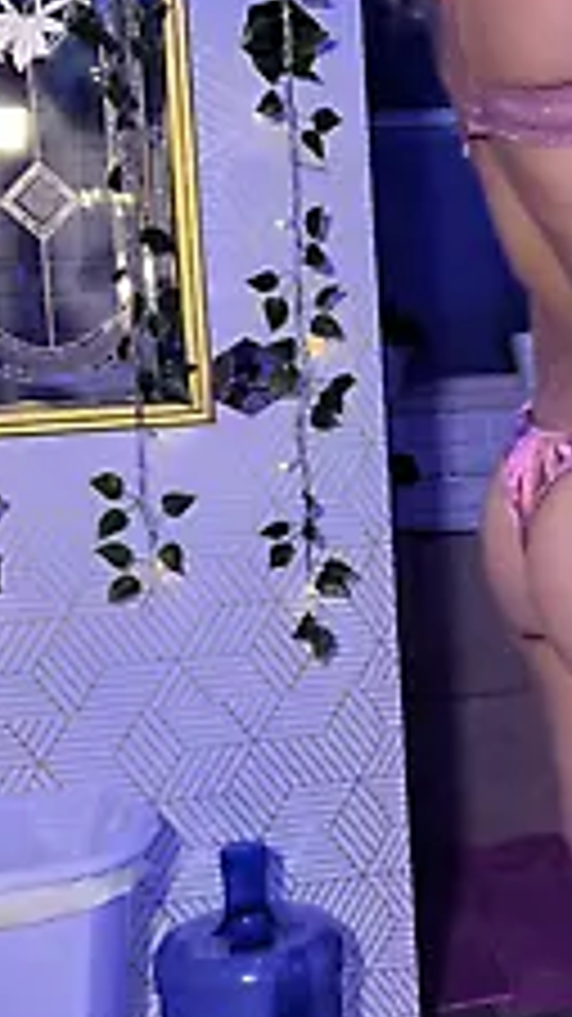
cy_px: 436
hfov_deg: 18.8
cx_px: 586
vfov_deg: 33.8
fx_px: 1673
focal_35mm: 62
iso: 500
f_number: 2.2
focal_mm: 2.71
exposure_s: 1/5
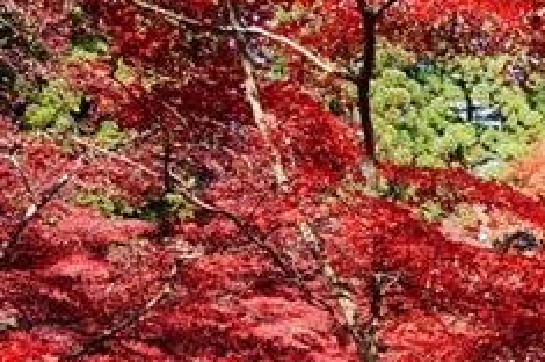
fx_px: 771
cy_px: 339
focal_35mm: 51
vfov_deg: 25.4
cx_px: 628
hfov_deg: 33.0
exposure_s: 1/100
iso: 100
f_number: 7.1
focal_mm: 10
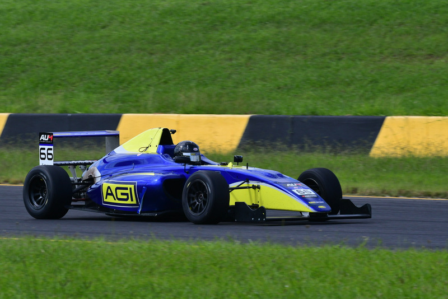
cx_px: 224
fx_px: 4481
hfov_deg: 5.7
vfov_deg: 3.8
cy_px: 150
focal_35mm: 360
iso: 640
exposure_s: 1/640
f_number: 11
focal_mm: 240
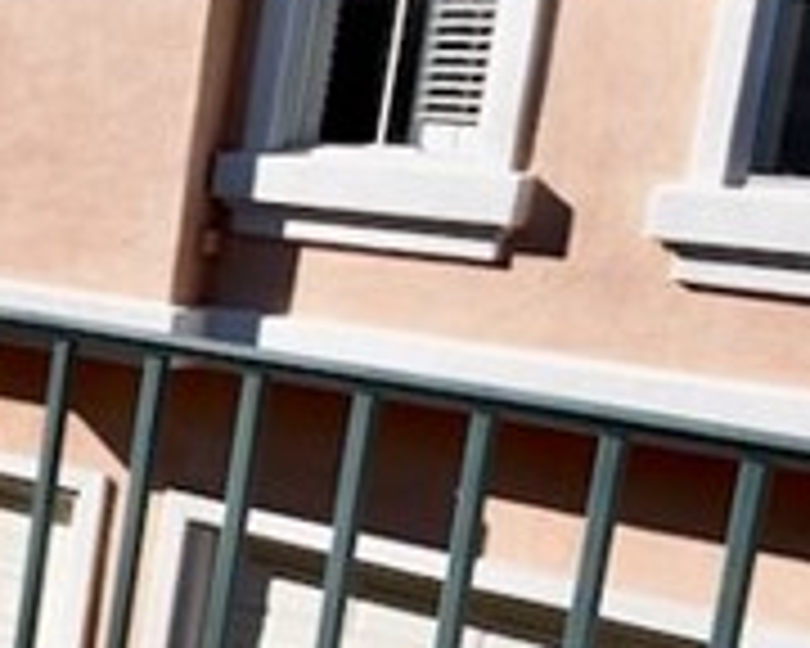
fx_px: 1918
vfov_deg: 19.2
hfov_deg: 14.5
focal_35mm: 80
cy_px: 315
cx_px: -1174
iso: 125
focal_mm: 10
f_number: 8
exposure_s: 1/250
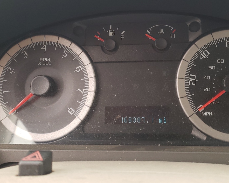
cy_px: 39
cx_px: 123
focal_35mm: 46
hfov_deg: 40.3
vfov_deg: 31.9
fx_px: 312
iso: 63
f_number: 1.5
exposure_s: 1/60.2
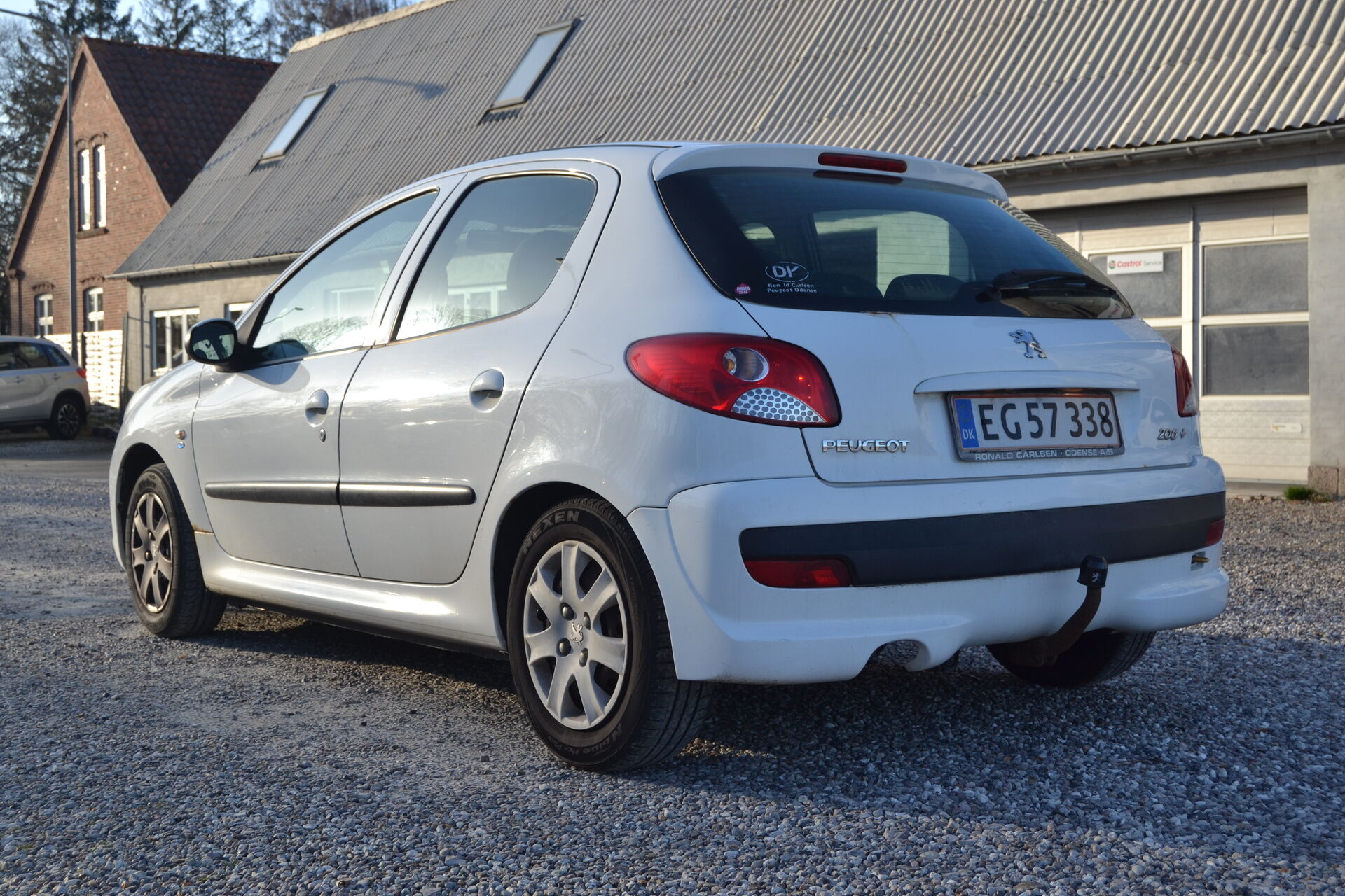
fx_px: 1681
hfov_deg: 43.6
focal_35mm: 45
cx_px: 672
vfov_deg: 29.9
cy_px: 448
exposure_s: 1/200
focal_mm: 30
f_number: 7.1
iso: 100
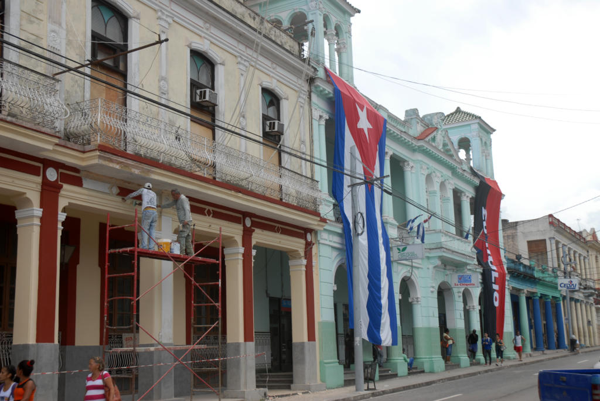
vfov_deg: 29.0
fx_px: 776
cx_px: 300
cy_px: 200
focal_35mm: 46
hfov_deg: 42.3
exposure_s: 1/60
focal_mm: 31
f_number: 5.6
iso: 100
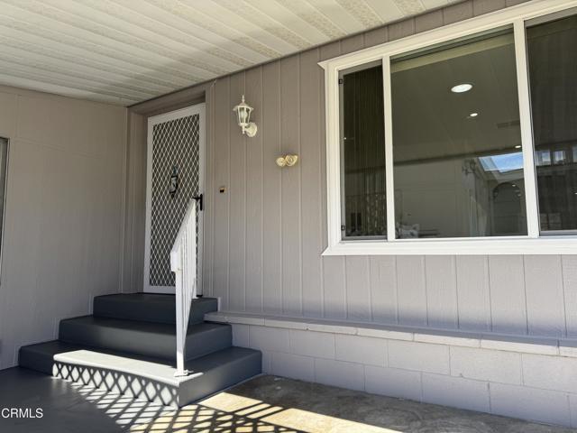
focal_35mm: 24
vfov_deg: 56.8
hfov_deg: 71.6
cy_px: 216
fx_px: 400
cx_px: 288
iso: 80
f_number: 1.78
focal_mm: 6.76
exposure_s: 1/1010
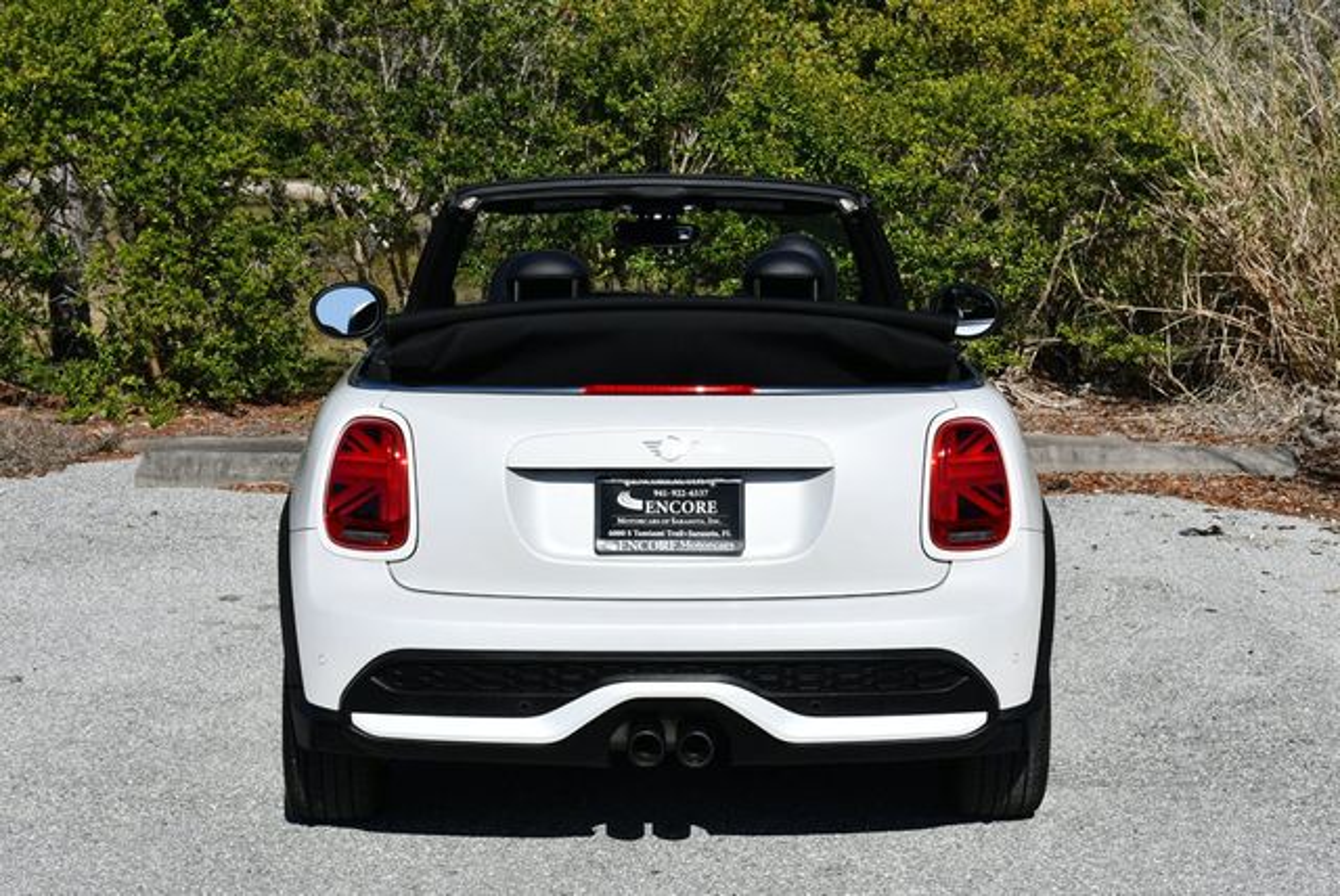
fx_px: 2831
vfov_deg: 18.0
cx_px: 670
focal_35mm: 76
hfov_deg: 26.6
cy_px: 448
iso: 100
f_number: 9
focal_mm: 38
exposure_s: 1/320
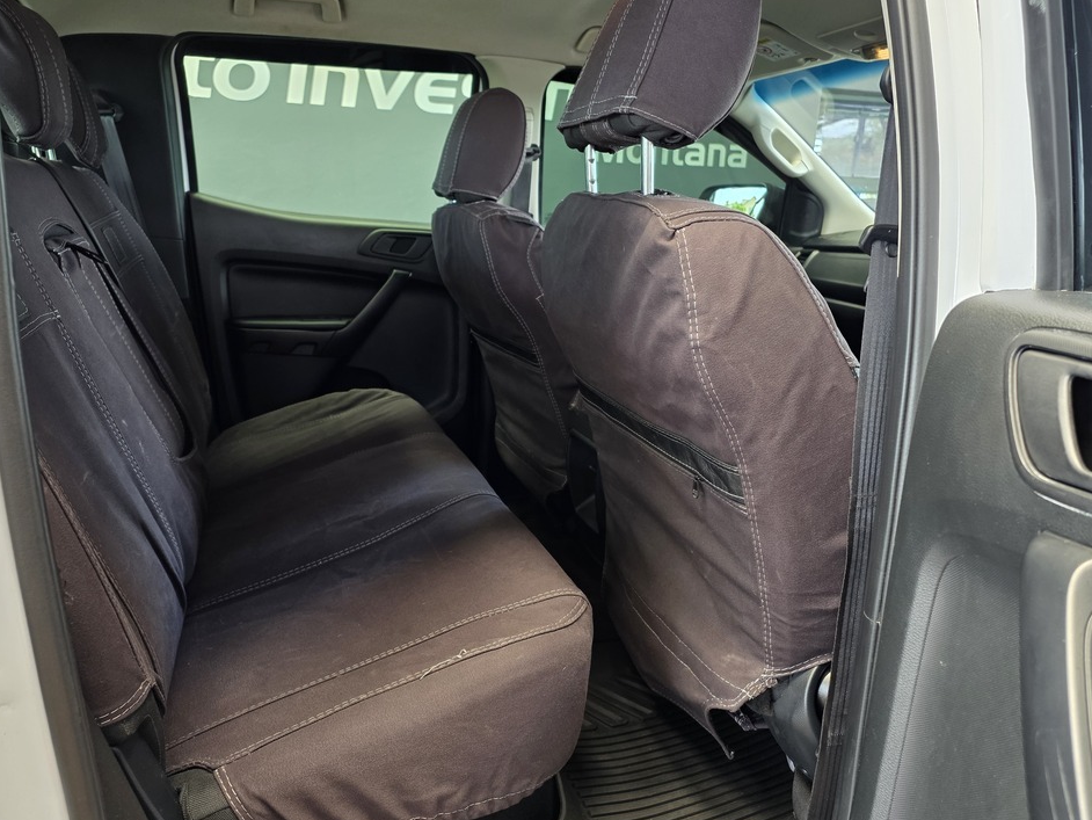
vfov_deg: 54.9
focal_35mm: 25
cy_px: 401
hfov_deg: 69.4
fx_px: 789
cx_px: 526
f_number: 1.7
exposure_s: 1/100
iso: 200
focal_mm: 6.25
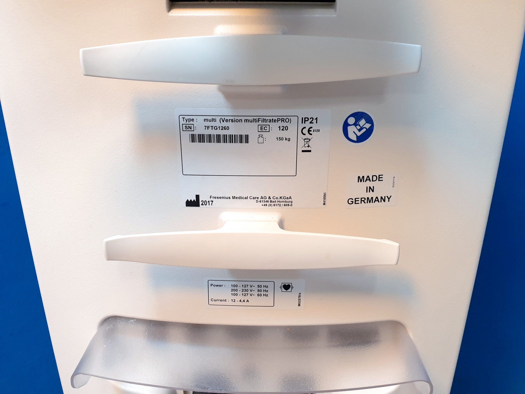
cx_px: 262
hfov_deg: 67.3
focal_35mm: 26
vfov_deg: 53.1
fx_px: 394
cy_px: 197
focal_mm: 4.3
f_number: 2.4
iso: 400
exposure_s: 1/50
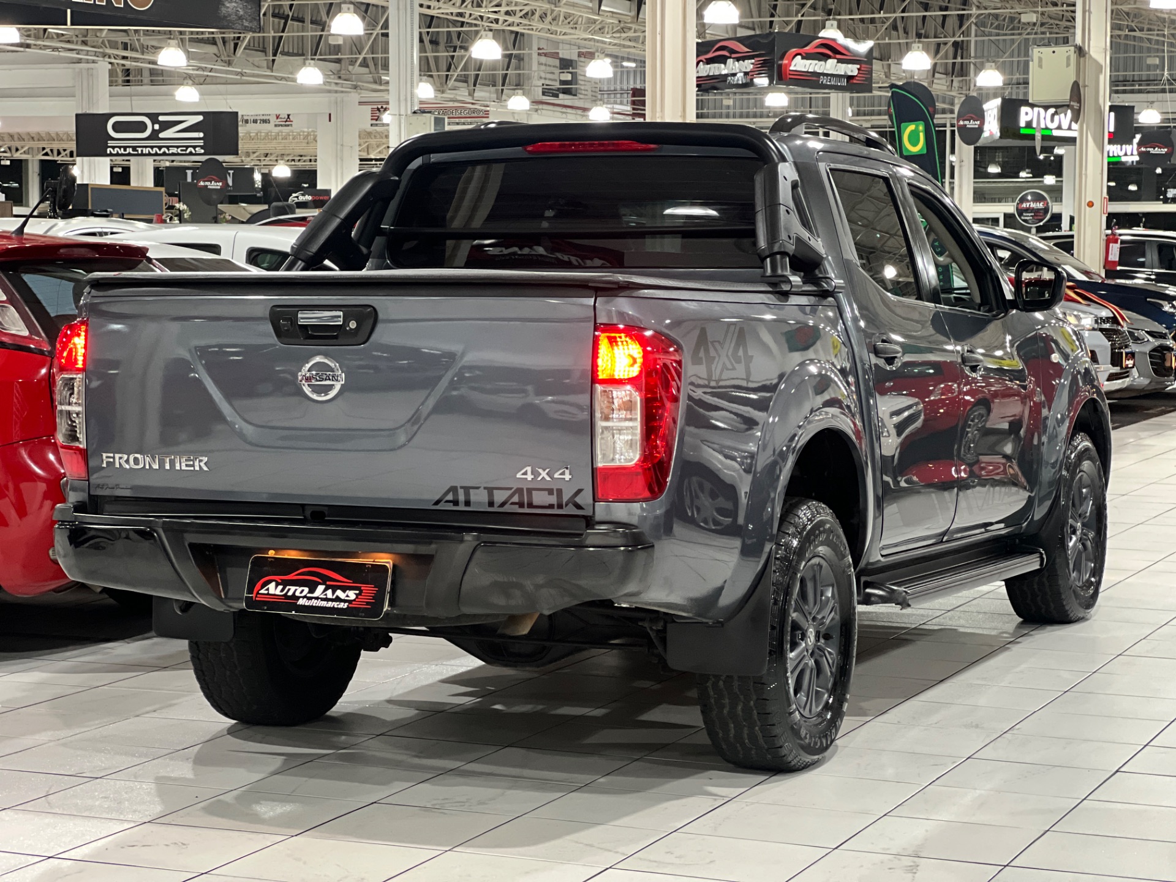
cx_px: 588
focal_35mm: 77
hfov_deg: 25.3
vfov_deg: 19.1
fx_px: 2616
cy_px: 441
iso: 400
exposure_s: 1/20
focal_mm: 9
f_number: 2.8
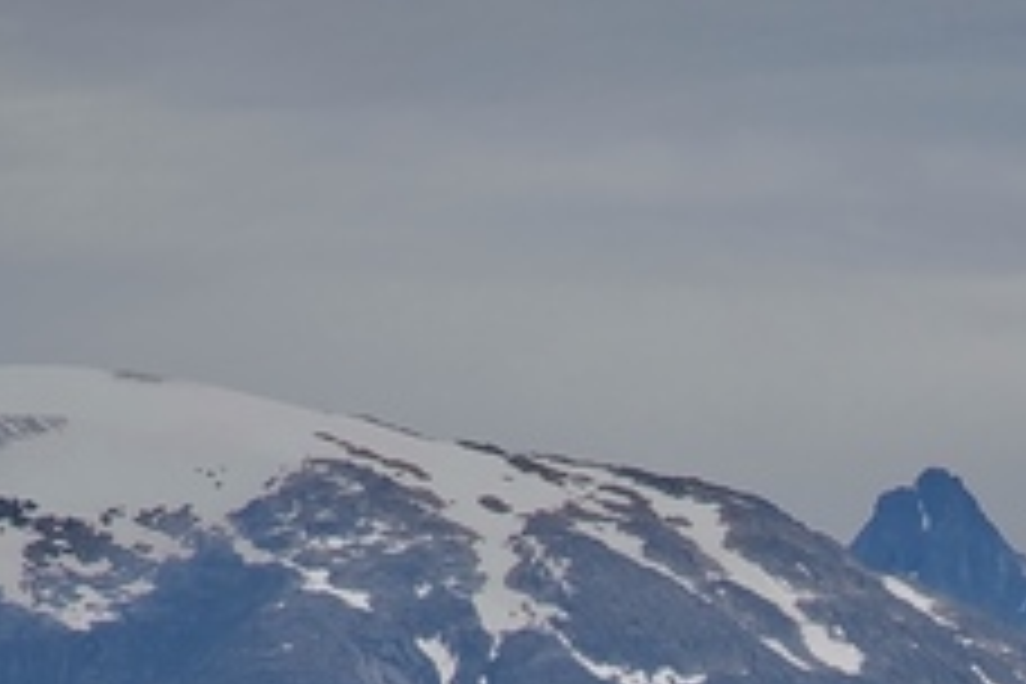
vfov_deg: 2.0
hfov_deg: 3.1
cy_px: 1413
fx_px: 19179
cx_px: 1350
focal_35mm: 673
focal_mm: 120
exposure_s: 1/250
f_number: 8
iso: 100
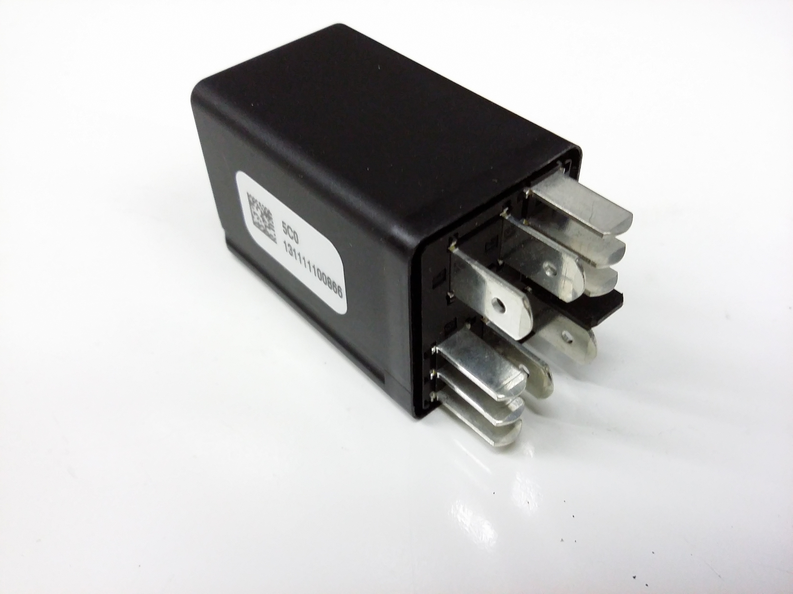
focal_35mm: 32
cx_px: 396
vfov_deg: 44.2
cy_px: 297
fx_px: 733
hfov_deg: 56.8
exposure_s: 1/15
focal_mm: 3.4
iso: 200
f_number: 2.4
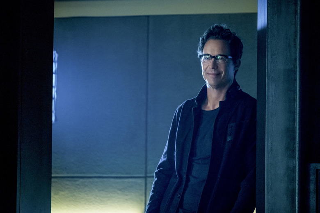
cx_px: 160
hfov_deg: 9.8
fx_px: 1867
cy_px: 106
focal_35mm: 210
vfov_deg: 6.5
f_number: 2.8
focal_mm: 140
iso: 8000
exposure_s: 1/125
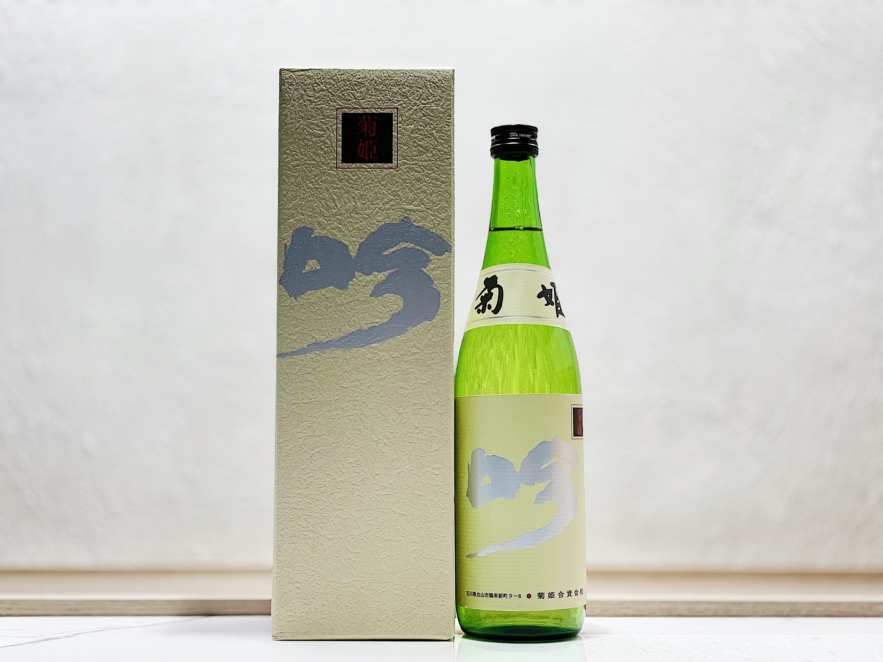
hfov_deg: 36.8
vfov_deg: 28.0
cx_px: 442
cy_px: 331
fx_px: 1326
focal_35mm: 52
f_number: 2
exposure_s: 1/100
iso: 100
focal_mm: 6
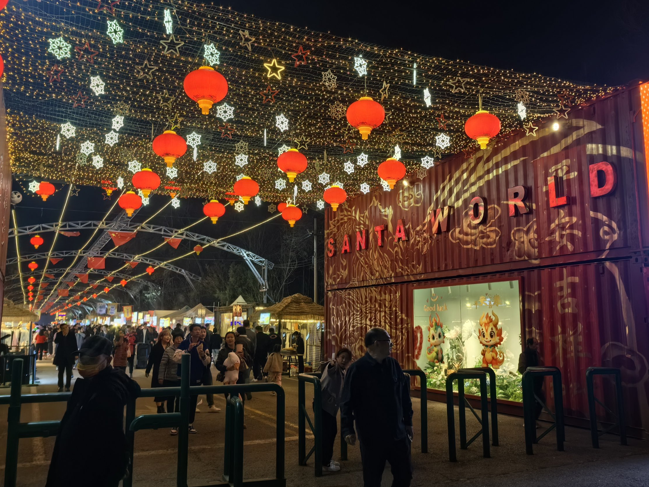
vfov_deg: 42.9
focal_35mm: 33
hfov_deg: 55.3
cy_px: 221
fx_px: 619
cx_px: 332
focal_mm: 5.75
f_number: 2
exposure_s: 1/100
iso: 100
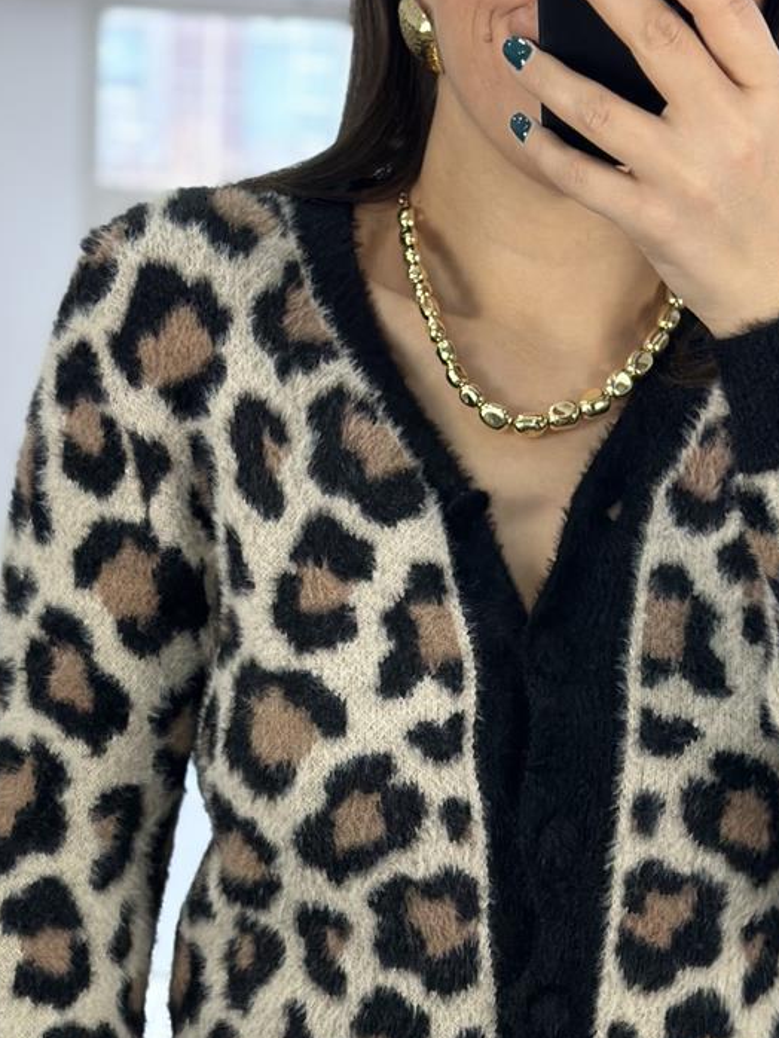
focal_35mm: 110
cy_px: 1102
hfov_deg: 13.5
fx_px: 3299
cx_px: 456
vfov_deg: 17.4
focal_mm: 6.86
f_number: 1.78
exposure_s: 1/135
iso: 64
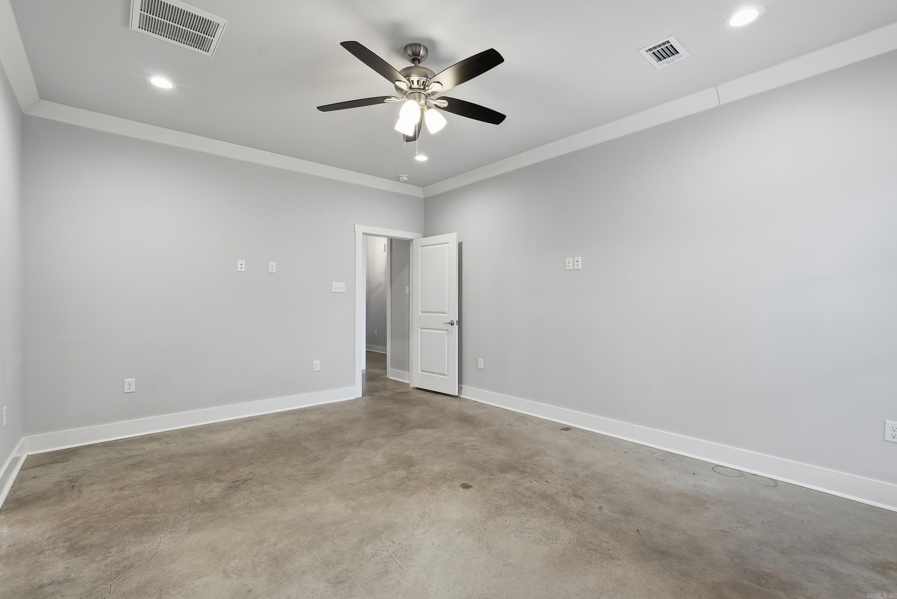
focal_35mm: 16
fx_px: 411
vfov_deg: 72.1
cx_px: 448
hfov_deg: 94.9
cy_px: 300
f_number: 9
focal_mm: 16.5
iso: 250
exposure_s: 1/15
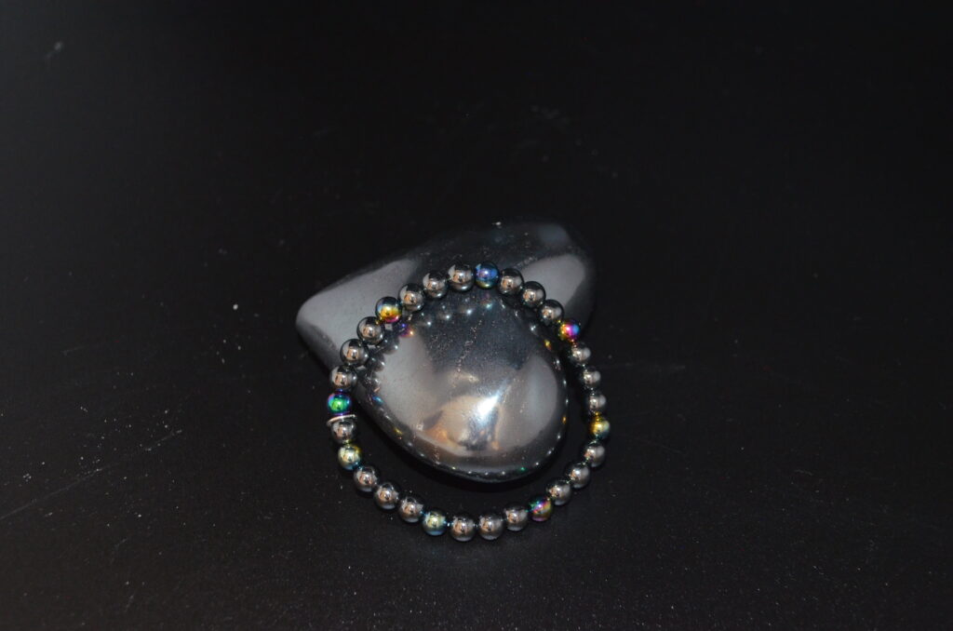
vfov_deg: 27.9
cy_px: 316
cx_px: 476
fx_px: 1268
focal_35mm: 48
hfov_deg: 41.2
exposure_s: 1/15
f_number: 4.8
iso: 1800
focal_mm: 32
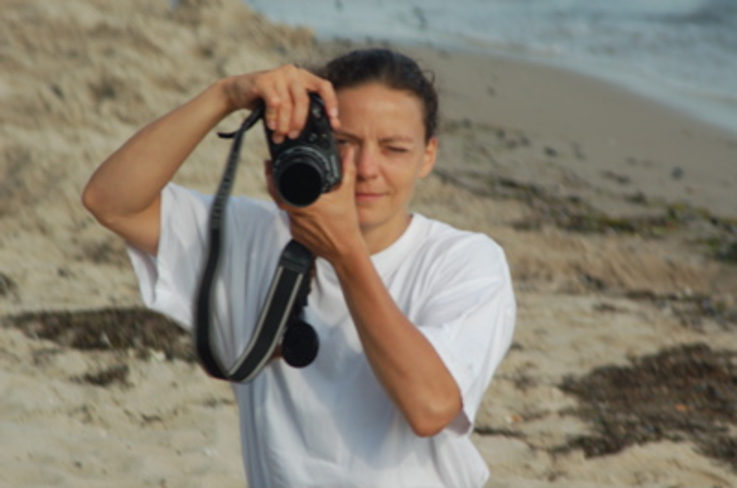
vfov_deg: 3.8
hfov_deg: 5.7
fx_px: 7355
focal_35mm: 360
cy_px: 244
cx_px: 368
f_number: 5.3
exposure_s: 1/80
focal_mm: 240
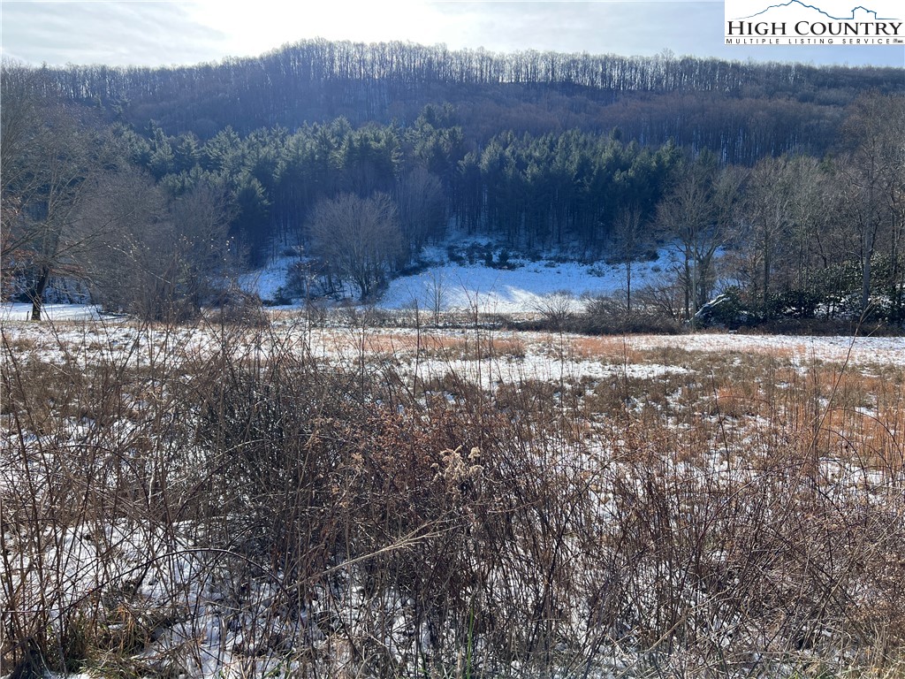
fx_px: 680
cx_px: 452
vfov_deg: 53.1
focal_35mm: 26
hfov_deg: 67.3
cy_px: 340
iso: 50
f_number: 1.5
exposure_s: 1/2083
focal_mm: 5.7
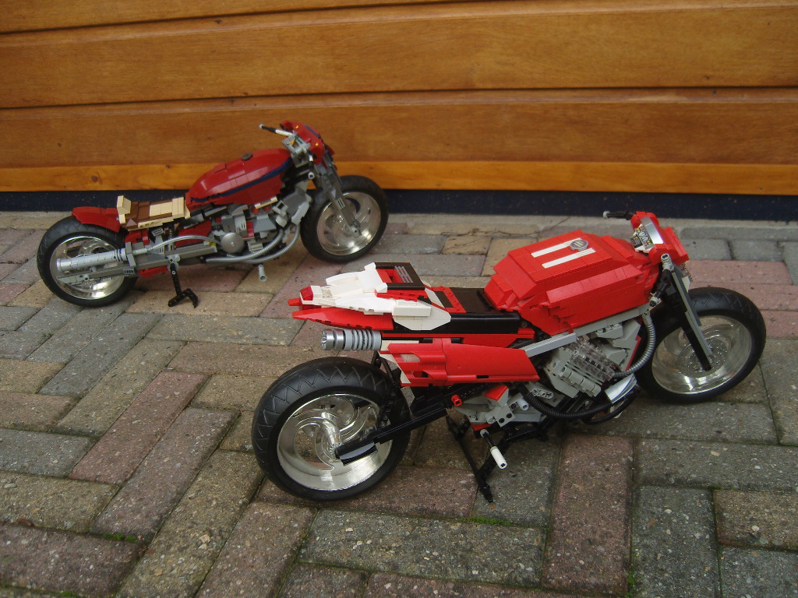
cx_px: 399
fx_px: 784
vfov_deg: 41.8
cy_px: 299
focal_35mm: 34
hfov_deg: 54.0
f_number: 2.8
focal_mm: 7.3
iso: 100
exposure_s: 1/125
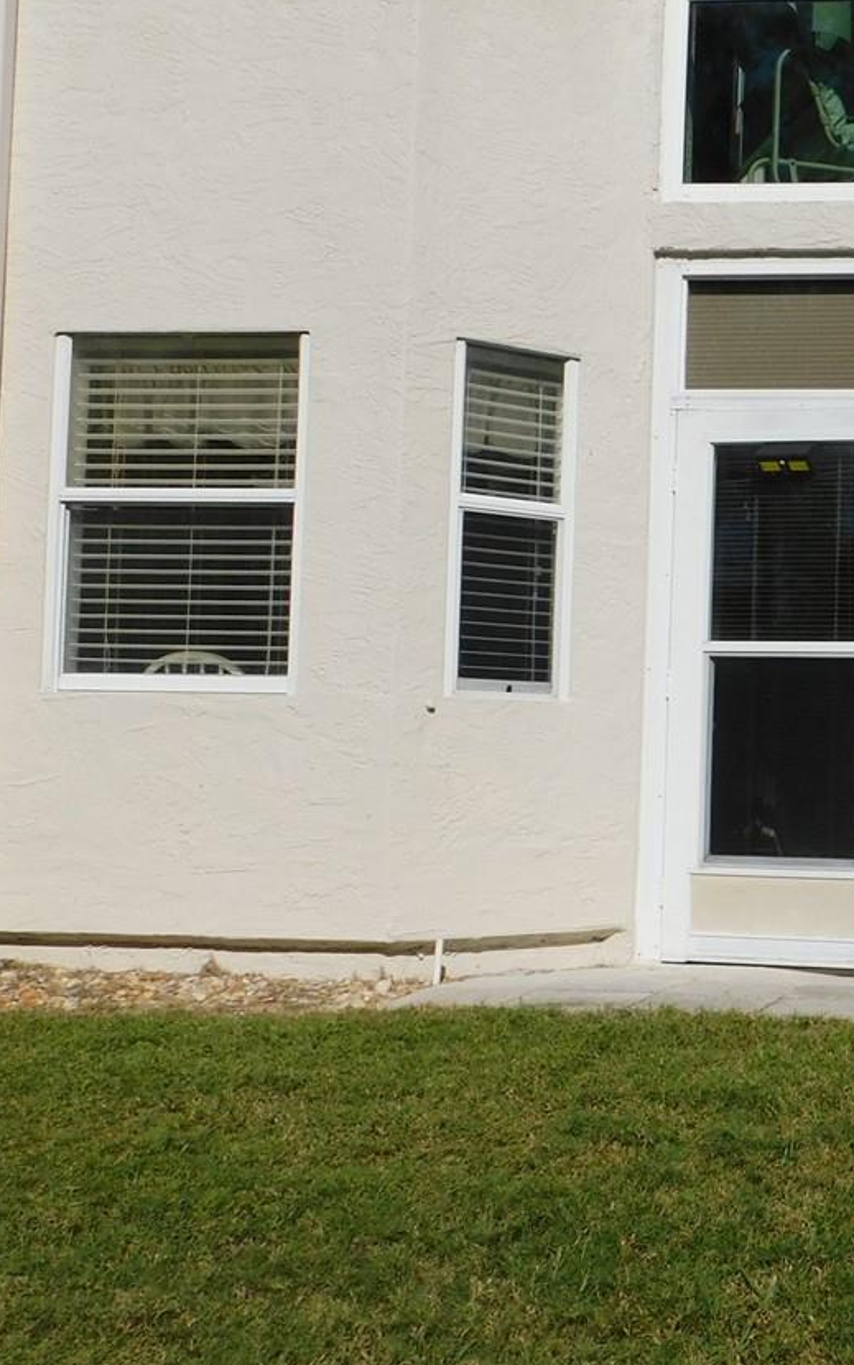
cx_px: 1114
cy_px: 706
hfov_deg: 24.0
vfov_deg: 42.6
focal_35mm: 47
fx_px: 1750
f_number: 6
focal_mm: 4
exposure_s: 1/1250
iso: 125
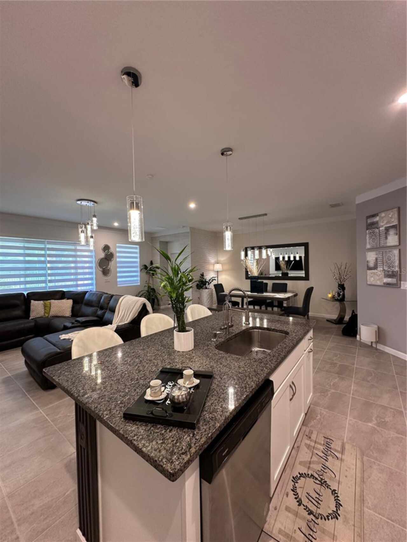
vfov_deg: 102.1
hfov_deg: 85.7
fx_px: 219
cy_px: 271
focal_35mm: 14
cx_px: 204
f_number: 2.2
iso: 160
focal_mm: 2.22
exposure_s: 1/60
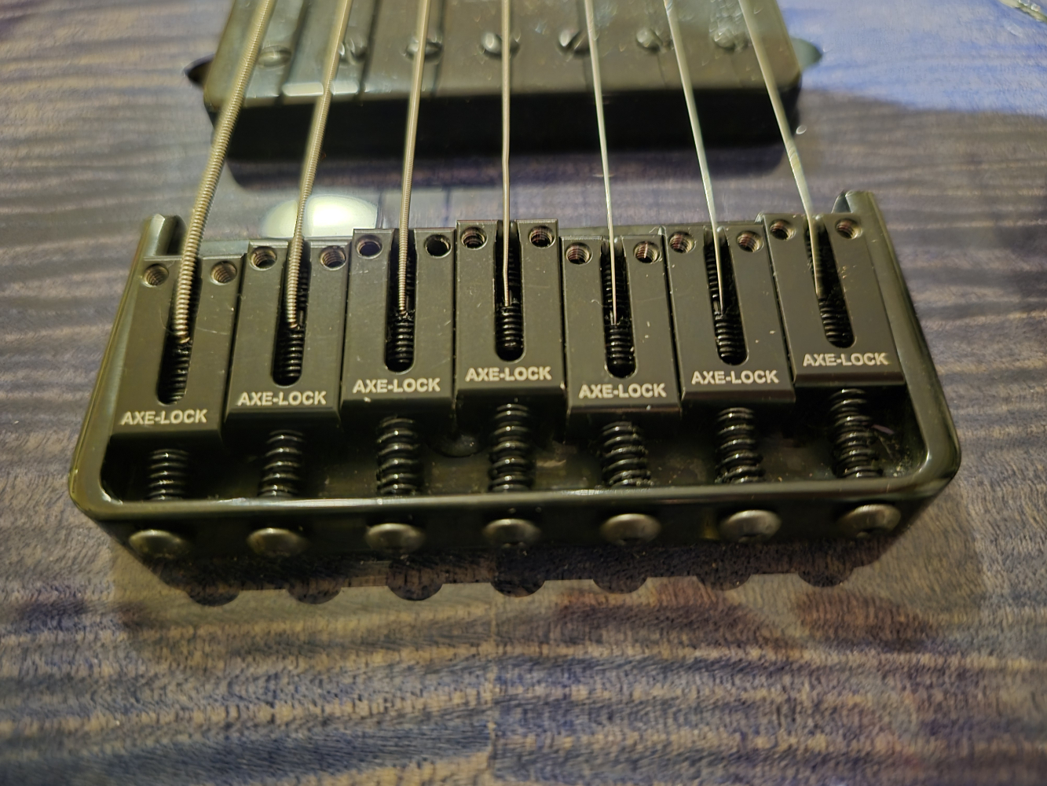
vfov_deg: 58.9
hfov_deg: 73.9
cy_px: 393
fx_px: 696
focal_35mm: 23
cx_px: 524
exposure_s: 1/16.7
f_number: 1.8
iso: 2500
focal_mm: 5.4
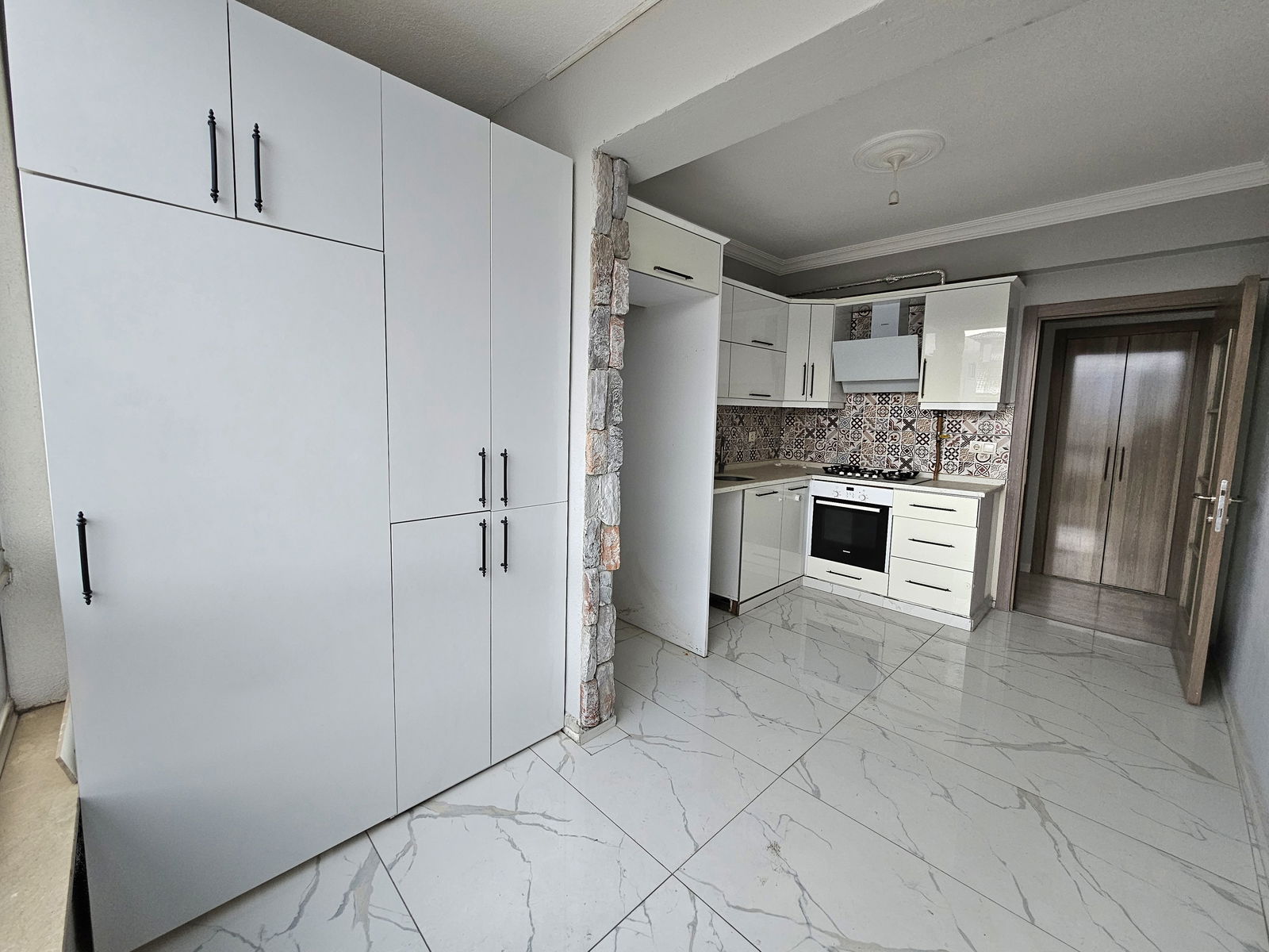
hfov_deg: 106.2
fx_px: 477
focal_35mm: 13
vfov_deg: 89.9
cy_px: 476
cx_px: 634
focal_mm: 2.2
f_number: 2.2
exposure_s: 1/70.9
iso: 160
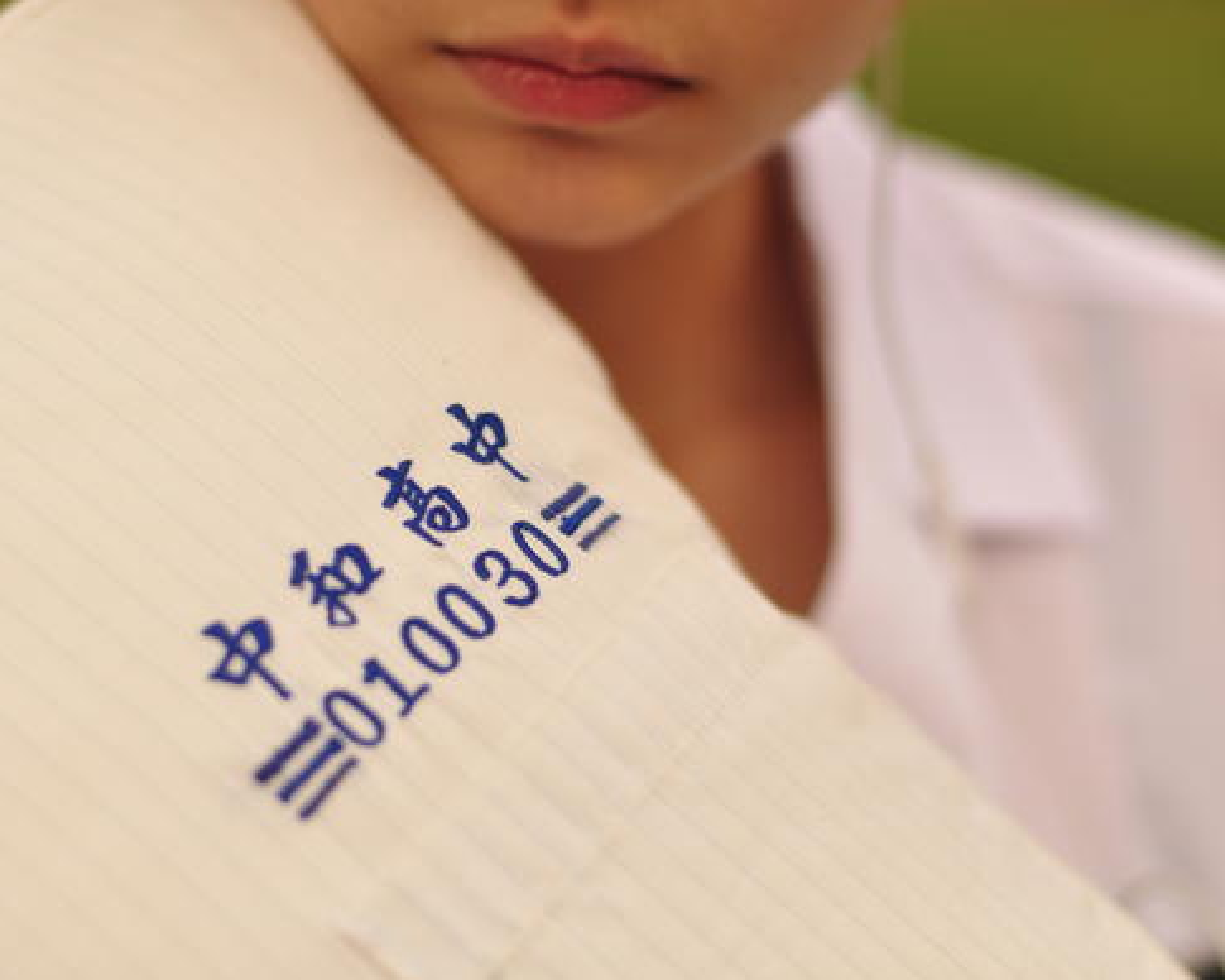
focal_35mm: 87
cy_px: 481
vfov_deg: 17.7
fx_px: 3154
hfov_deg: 22.0
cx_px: 533
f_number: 2
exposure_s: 1/3200
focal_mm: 50
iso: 250
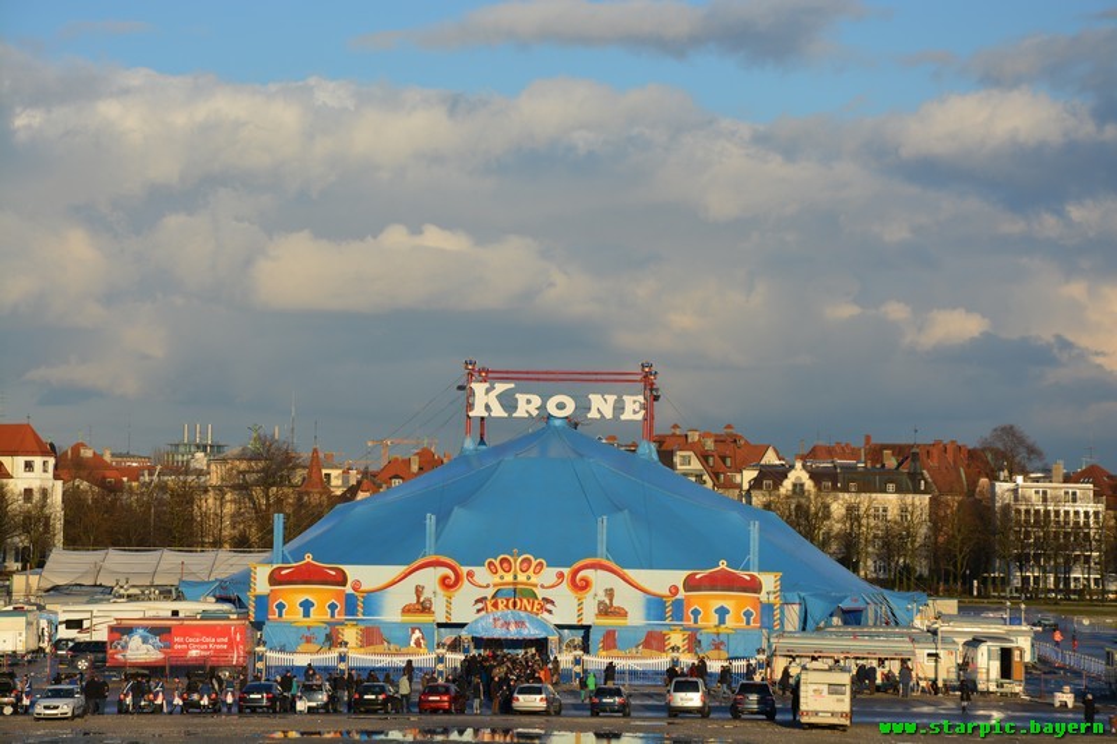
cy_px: 372
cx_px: 558
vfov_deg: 11.4
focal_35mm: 120
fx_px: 3722
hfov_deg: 17.1
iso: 125
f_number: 8
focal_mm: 80
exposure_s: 1/250
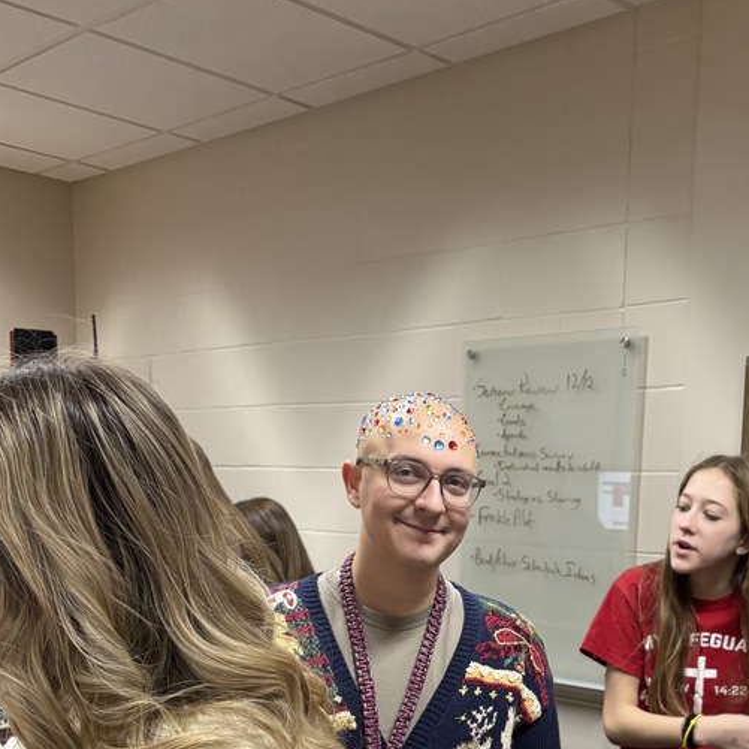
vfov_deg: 34.6
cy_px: 629
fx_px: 1151
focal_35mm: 47
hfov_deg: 35.6
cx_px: 523
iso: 250
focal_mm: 5.96
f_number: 1.6
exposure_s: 1/60
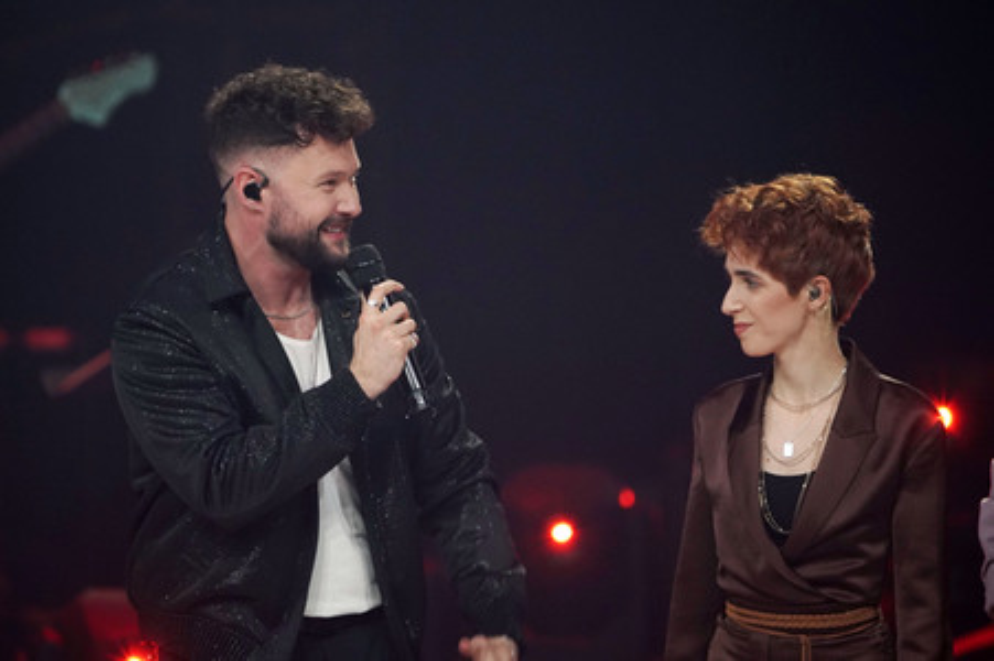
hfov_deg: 3.4
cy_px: 330
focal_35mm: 600
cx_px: 497
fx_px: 16554
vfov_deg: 2.3
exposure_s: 1/160
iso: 4000
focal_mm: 600
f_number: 6.3
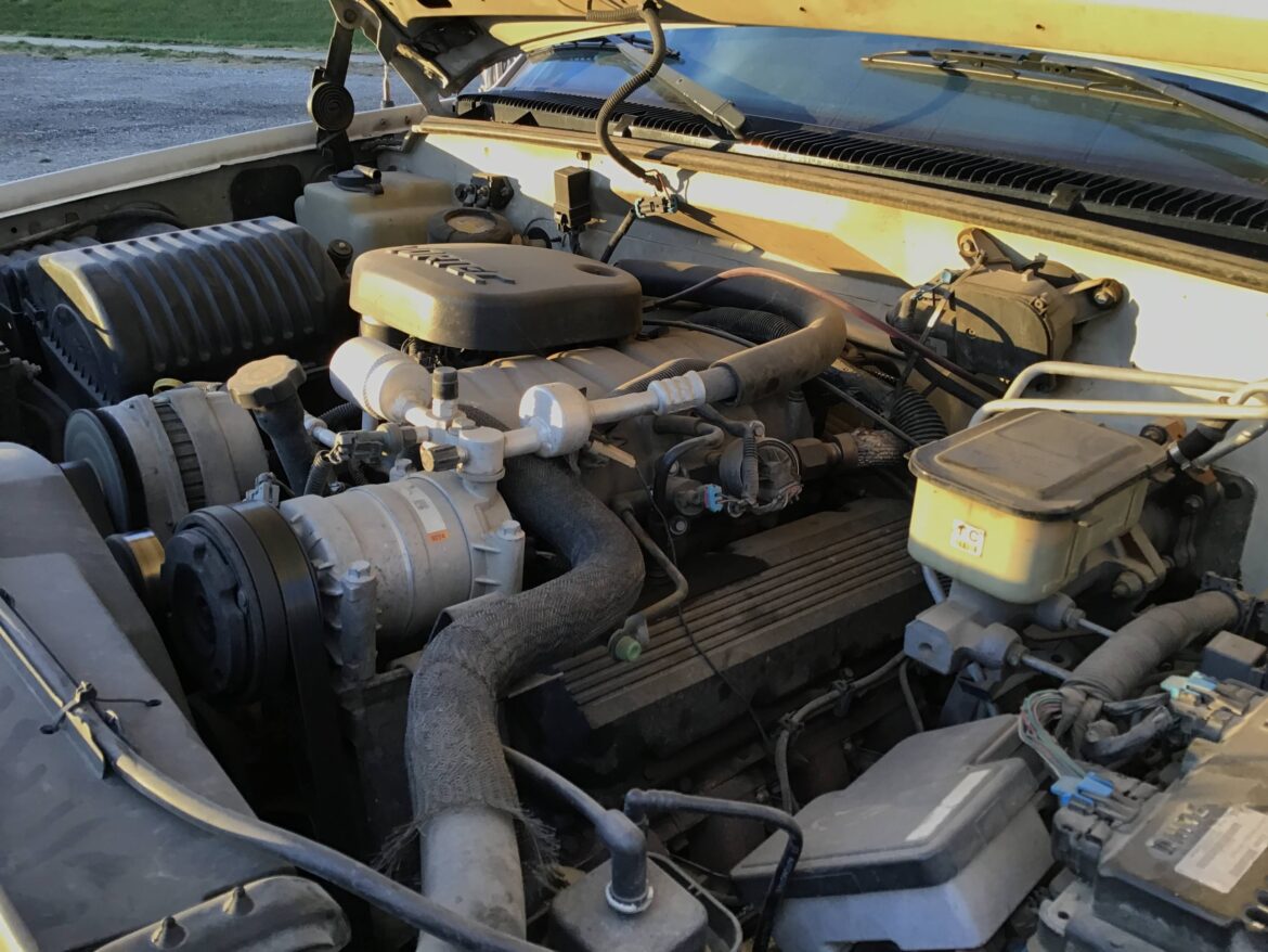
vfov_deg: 45.5
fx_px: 1136
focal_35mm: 31
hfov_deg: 58.3
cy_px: 476
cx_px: 634
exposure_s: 1/40
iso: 25
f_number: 2.4
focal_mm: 3.3
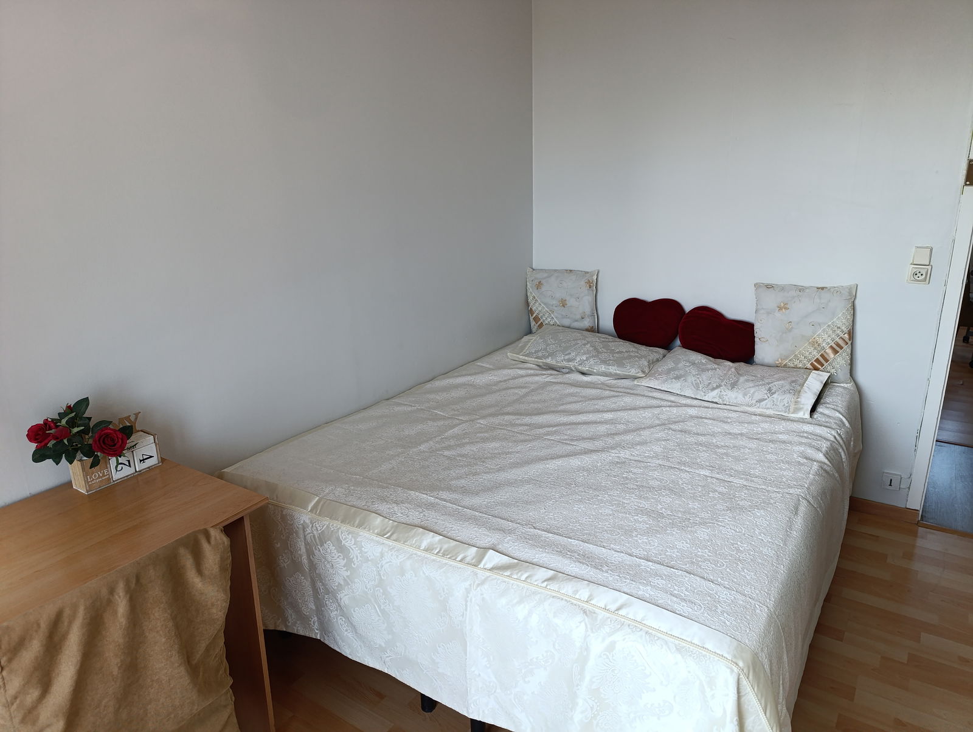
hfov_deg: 73.9
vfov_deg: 59.0
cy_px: 366
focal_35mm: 23
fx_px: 647
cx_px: 486
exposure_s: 1/100
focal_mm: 6.14
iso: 160
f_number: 1.6
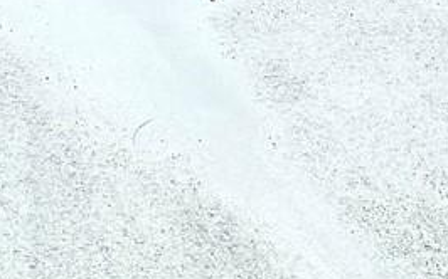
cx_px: 22
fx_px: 1867
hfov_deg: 13.5
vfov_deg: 7.7
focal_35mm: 153
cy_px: -492
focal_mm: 6.86
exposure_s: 1/1425
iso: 80
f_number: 1.78
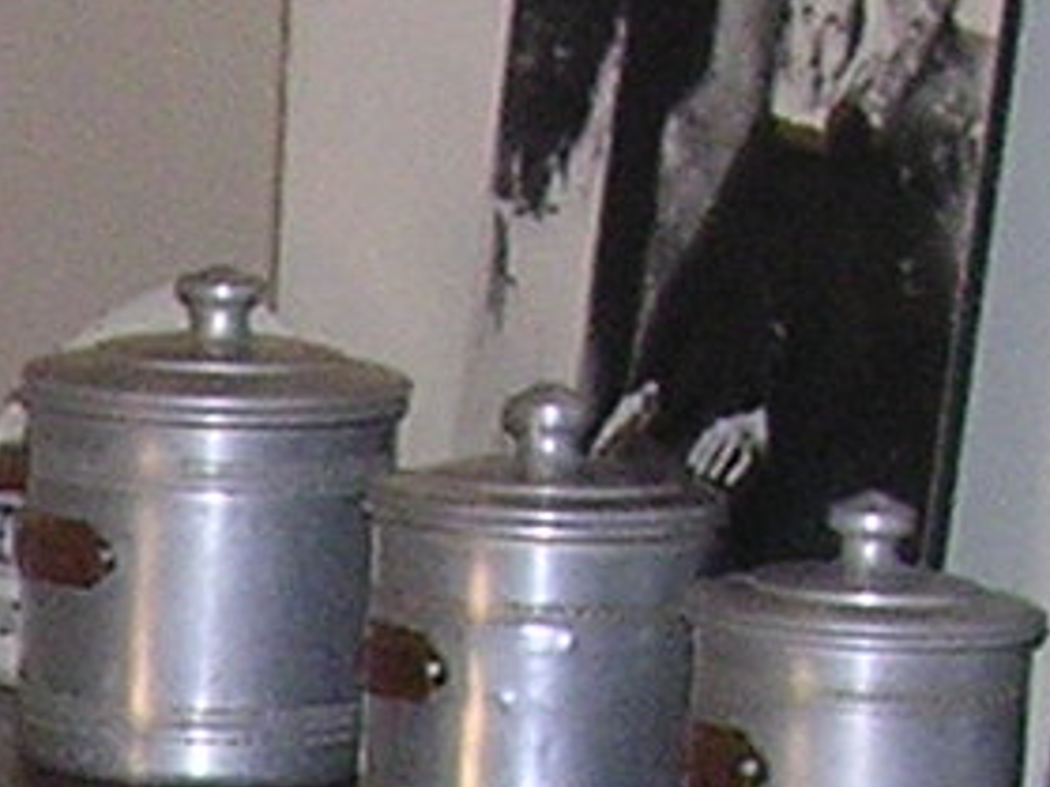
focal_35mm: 279
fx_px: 8459
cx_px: -1091
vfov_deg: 5.1
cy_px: 2342
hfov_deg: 6.9
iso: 192
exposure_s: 1/60.1
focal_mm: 5.8
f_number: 2.8
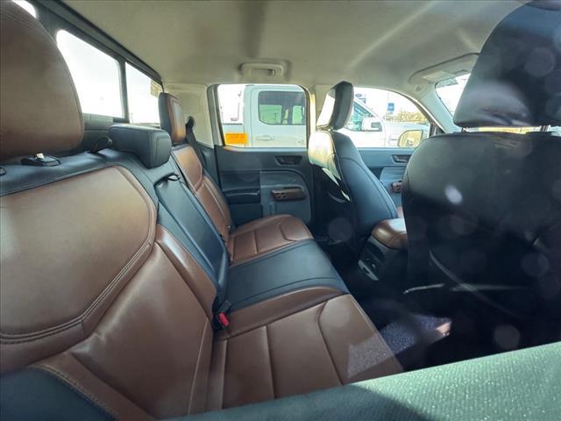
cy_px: 210
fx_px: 227
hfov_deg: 102.1
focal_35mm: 14
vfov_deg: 85.7
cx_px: 280
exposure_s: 1/45
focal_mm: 2.22
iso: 1250
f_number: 2.2
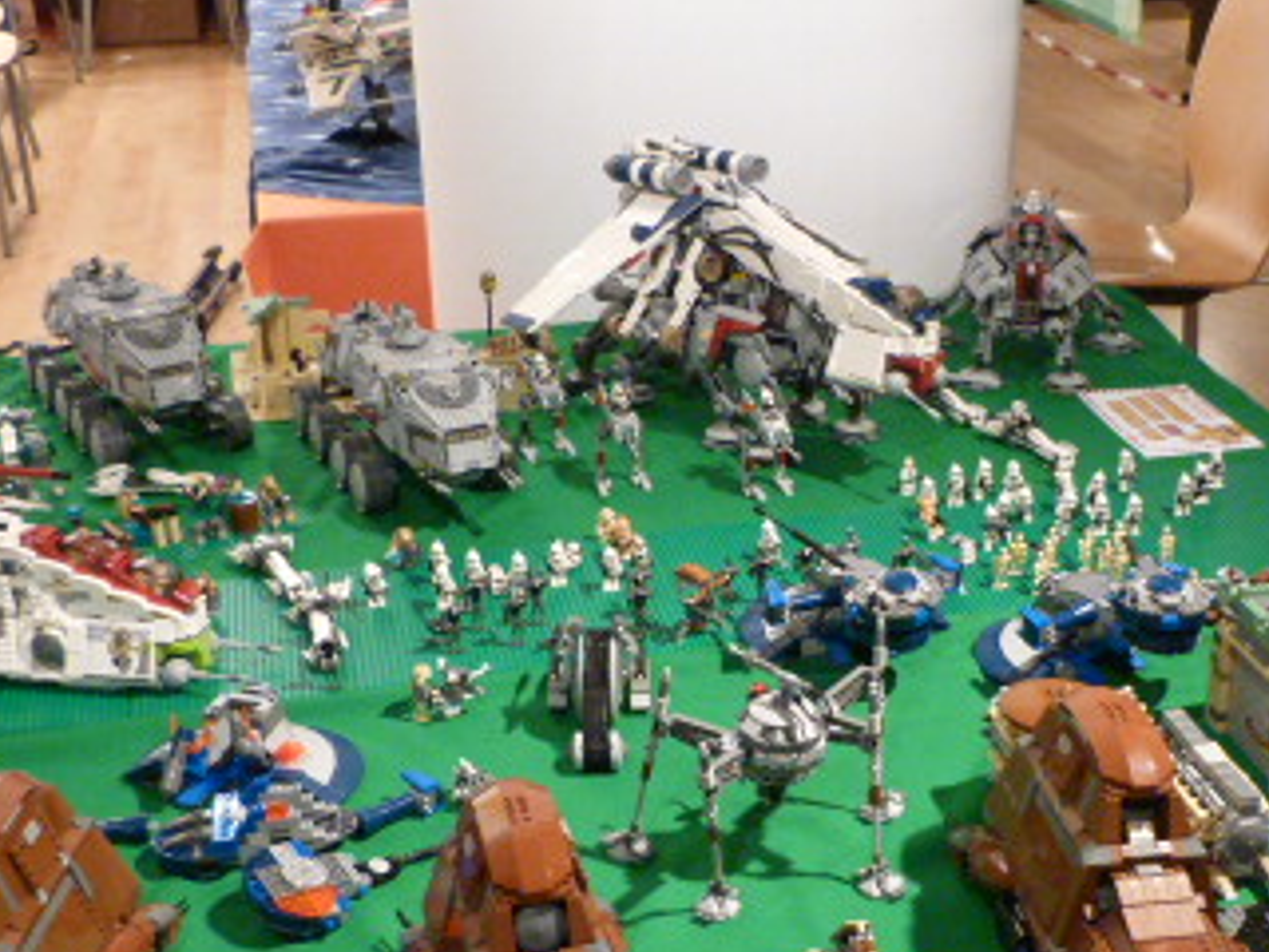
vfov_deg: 28.9
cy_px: 627
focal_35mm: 50
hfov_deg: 38.0
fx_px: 1833
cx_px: 765
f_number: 2.8
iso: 400
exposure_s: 1/13
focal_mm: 4.5
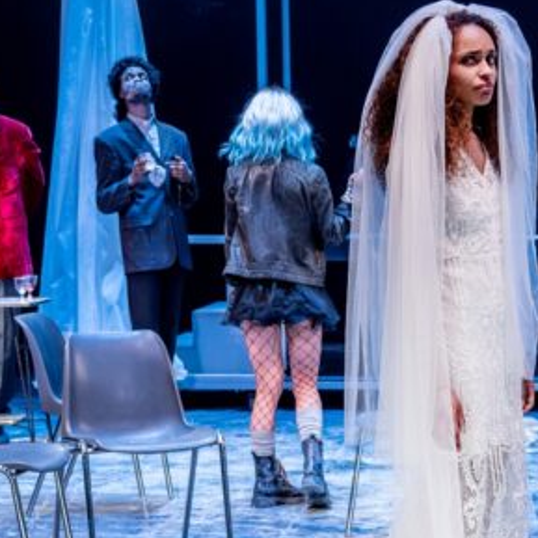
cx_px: 553
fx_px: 1653
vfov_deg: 18.5
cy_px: 235
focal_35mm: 94
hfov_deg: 18.0
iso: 2500
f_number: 4
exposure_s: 1/100
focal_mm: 40
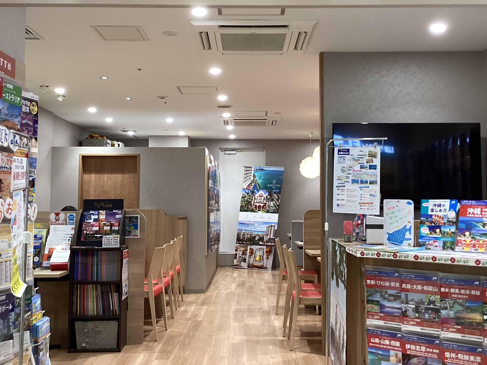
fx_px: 591
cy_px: 161
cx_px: 251
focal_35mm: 42
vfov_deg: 34.3
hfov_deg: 44.8
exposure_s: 1/50
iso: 100
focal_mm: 3.3
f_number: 2.4
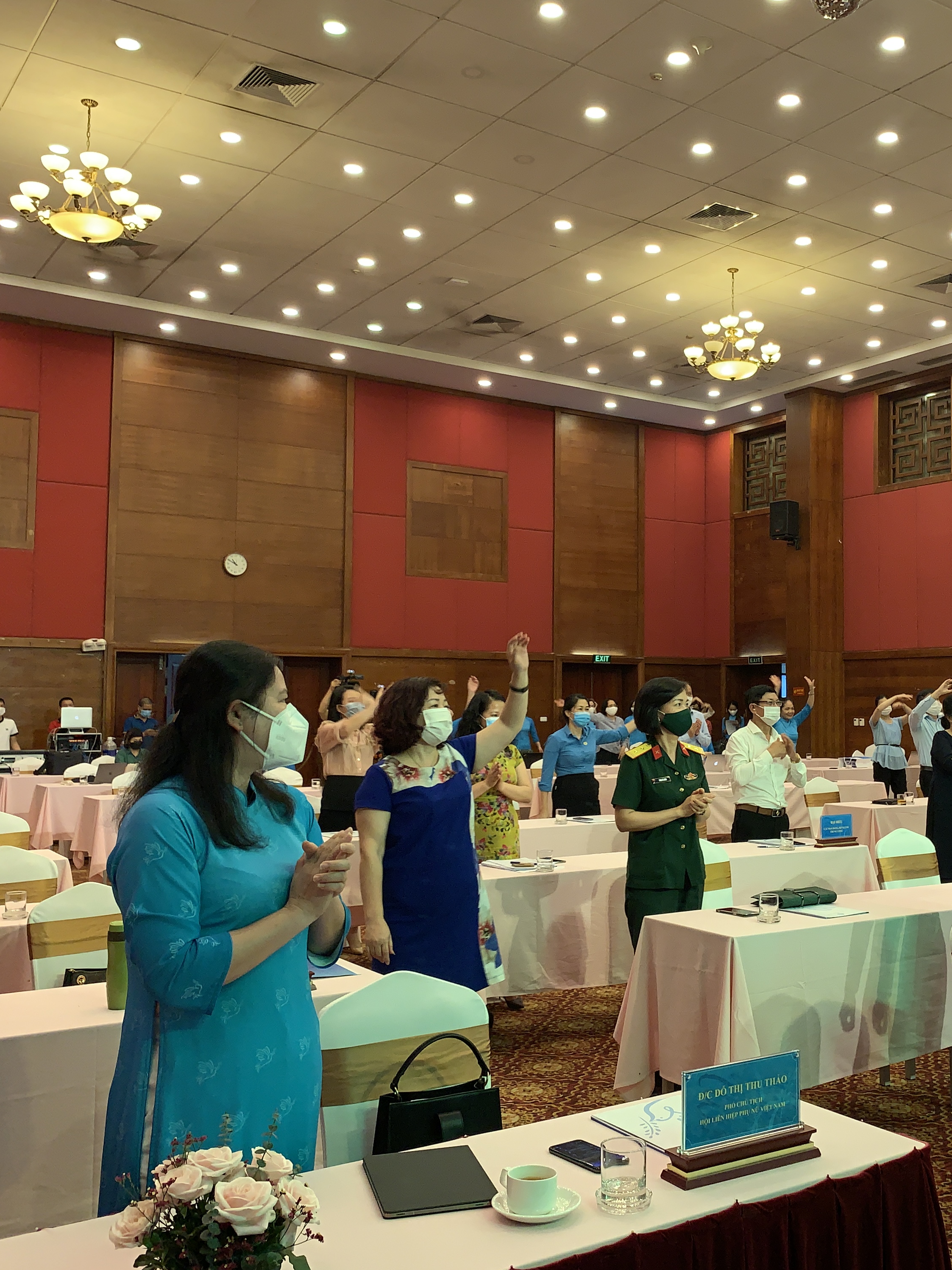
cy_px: 632
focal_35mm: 35
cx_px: 657
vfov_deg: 52.6
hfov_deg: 40.1
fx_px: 1284
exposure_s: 1/60
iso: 80
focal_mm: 4.25
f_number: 1.8
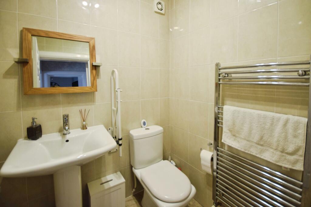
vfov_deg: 77.3
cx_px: 156
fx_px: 130
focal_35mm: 15
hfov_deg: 100.4
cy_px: 104
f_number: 4
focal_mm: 10
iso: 500
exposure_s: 1/60
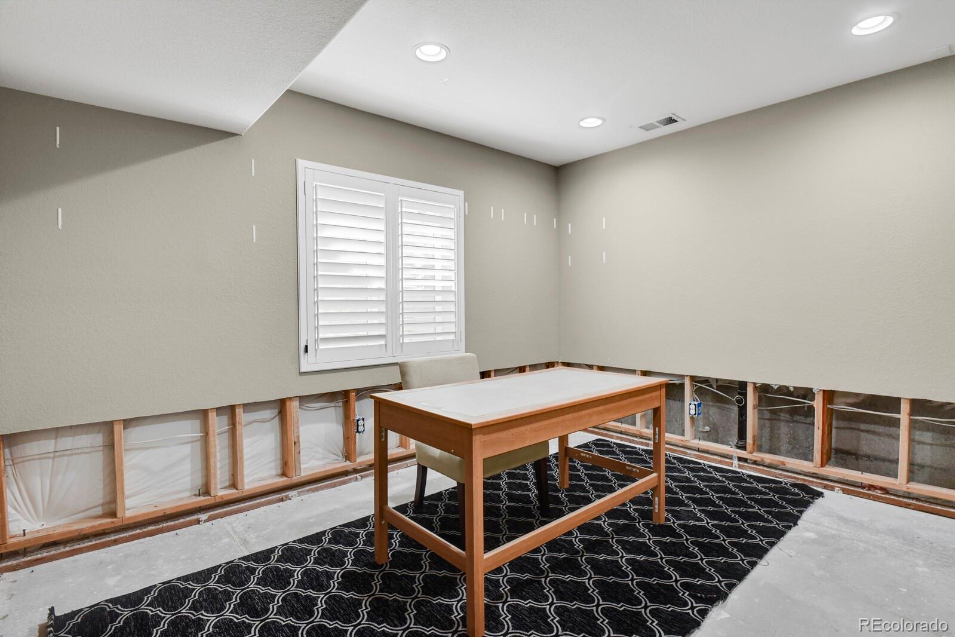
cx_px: 478
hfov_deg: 93.3
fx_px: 451
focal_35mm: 17
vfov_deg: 70.4
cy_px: 318
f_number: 8
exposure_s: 1/20
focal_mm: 17
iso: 2800
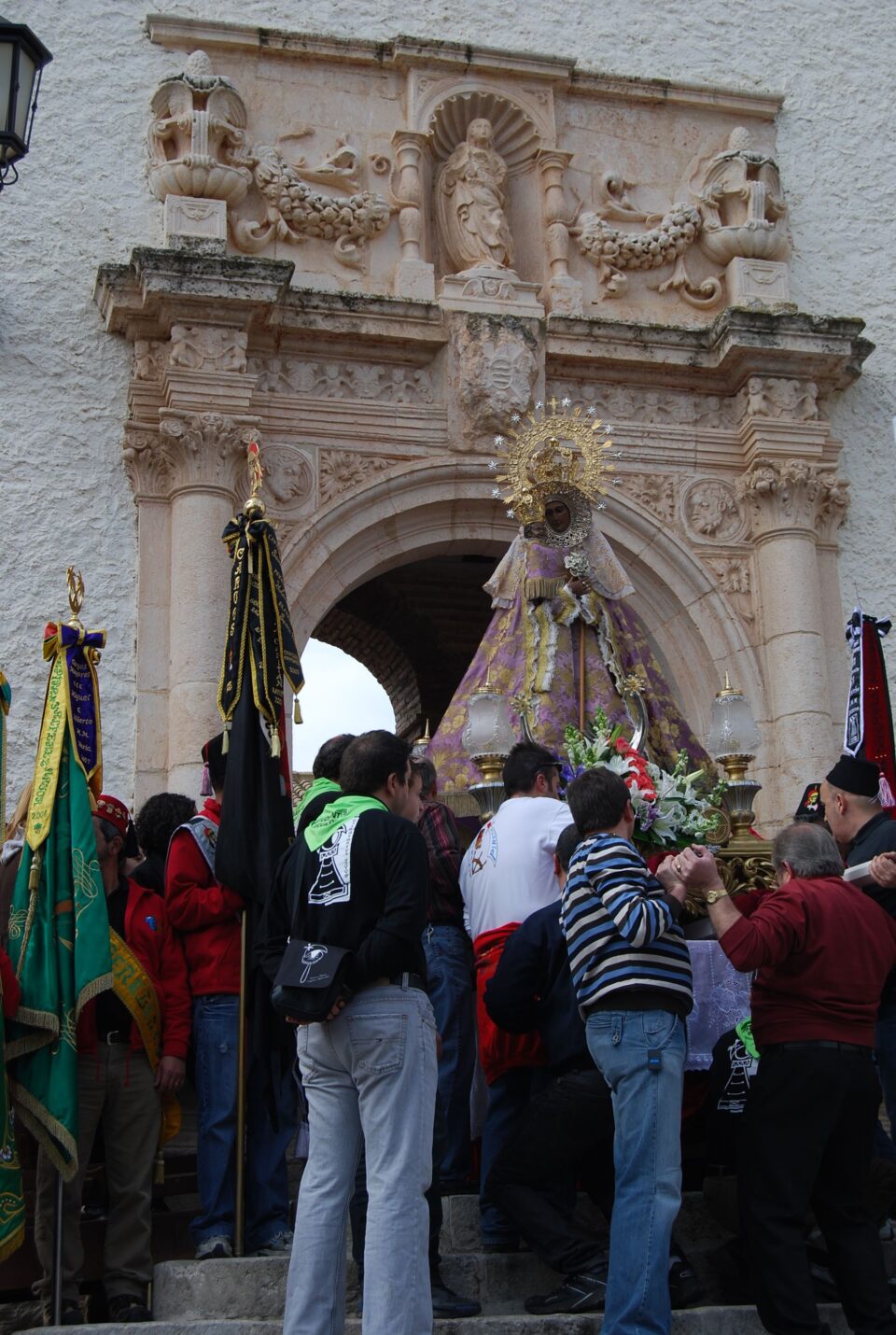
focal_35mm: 52
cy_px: 668
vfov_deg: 37.8
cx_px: 448
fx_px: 1950
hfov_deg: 25.9
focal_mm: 35
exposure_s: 1/160
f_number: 6.3
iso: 100
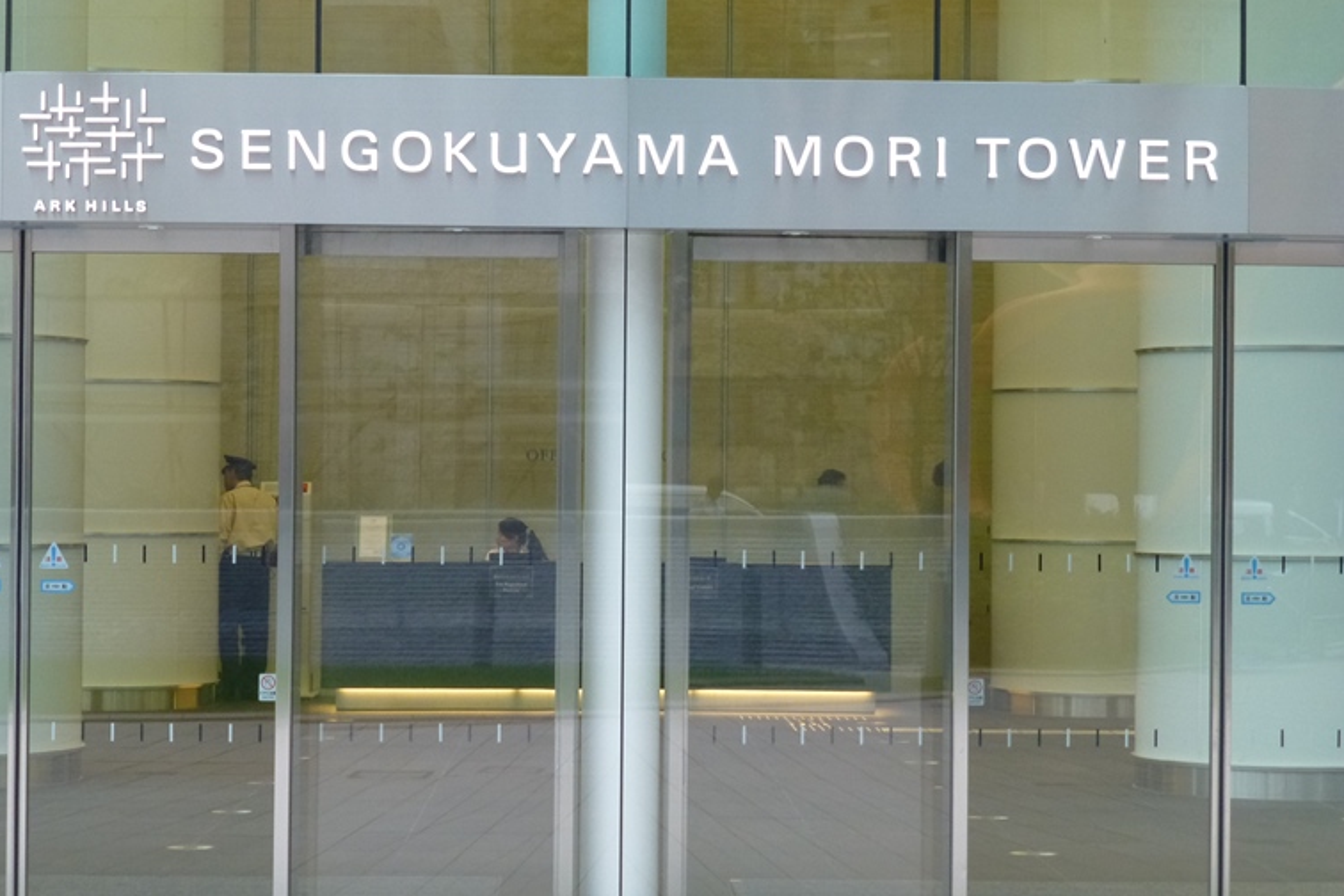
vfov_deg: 13.8
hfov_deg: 20.6
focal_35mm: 99
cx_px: 635
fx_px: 3696
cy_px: 462
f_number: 5.2
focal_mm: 16.1
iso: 320
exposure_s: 1/60
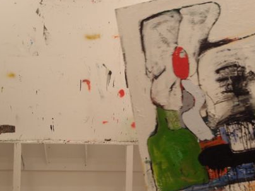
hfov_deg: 33.7
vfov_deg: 25.6
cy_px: 112
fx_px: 420
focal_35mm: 57
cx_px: 154
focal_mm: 9.87
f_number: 2
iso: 160
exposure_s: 1/100
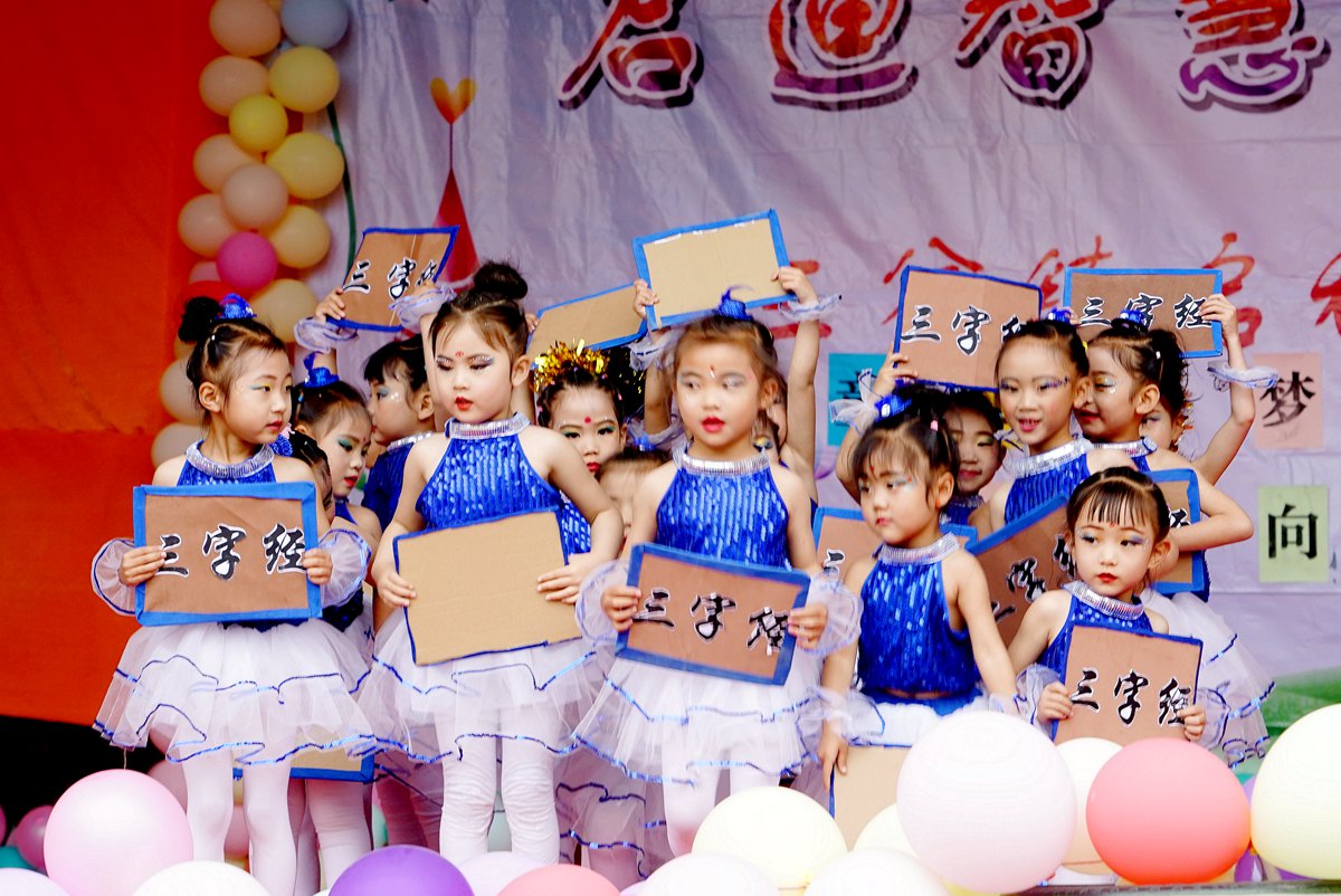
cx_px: 670
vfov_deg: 15.7
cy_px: 448
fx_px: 3243
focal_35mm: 87
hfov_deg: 23.4
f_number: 6.7
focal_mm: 87
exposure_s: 1/125
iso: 500
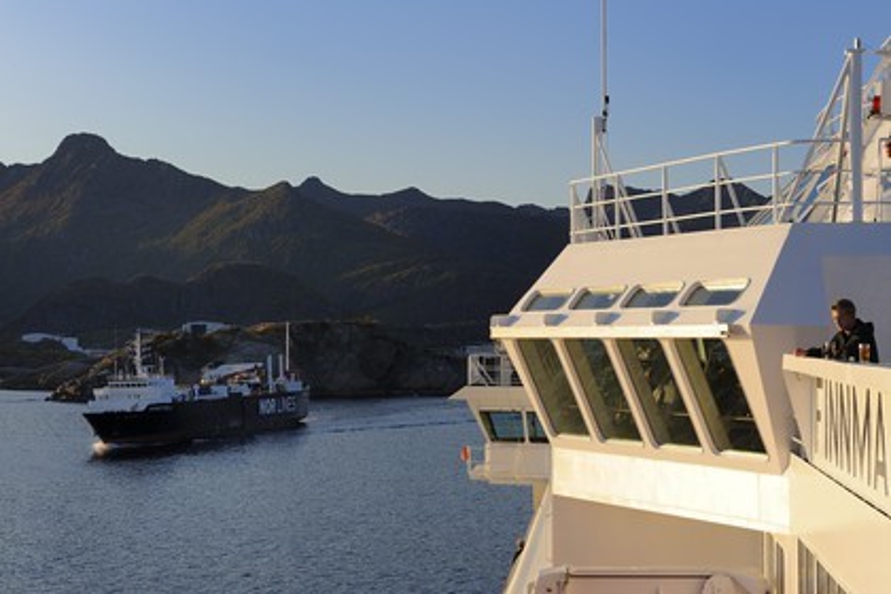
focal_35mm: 60
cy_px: 297
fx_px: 1485
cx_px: 446
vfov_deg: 22.6
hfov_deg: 33.4
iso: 200
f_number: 11
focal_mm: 60
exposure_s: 1/160
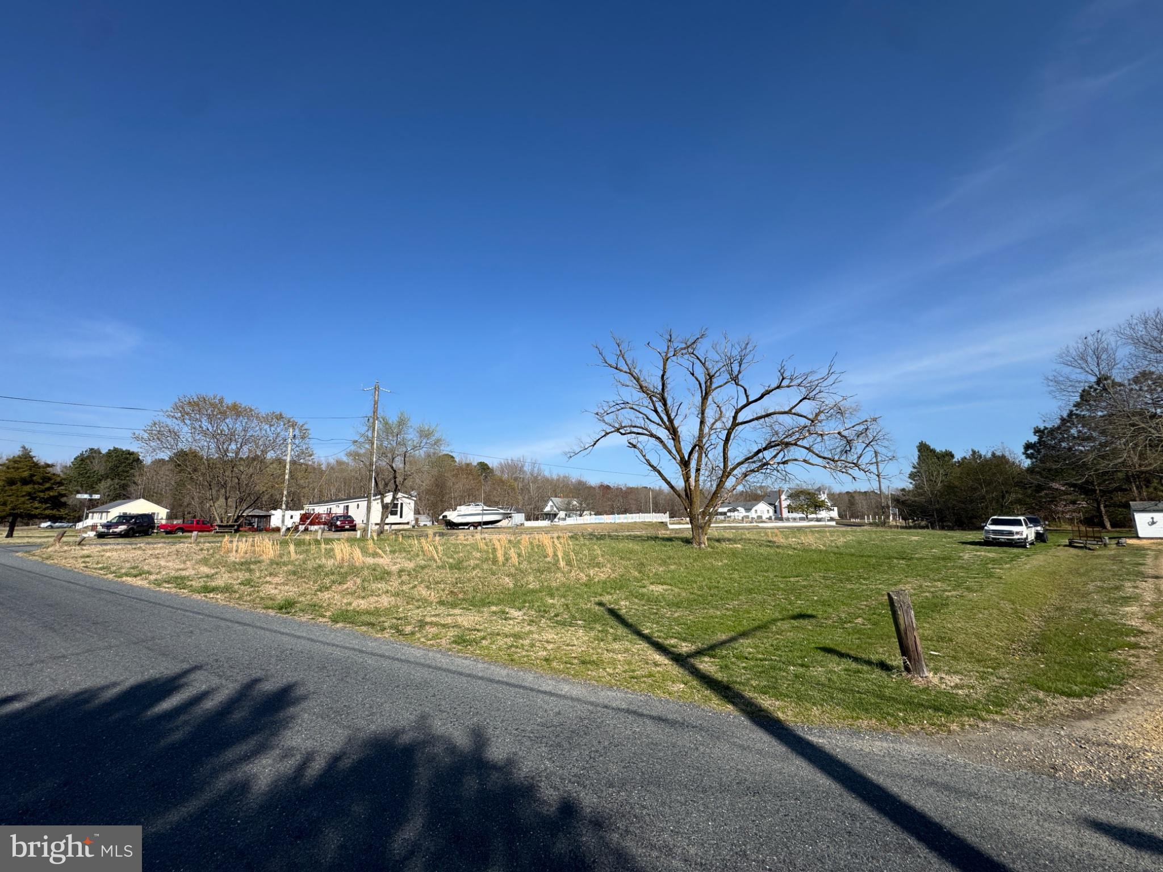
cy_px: 436
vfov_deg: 85.7
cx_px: 582
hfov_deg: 102.1
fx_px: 470
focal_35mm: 14
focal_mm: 2.22
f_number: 2.2
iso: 40
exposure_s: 1/2674
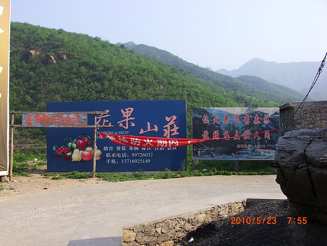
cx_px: 164
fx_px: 359
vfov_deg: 37.7
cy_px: 123
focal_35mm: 38
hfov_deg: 49.0
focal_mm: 6.2
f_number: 4.3
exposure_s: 1/400
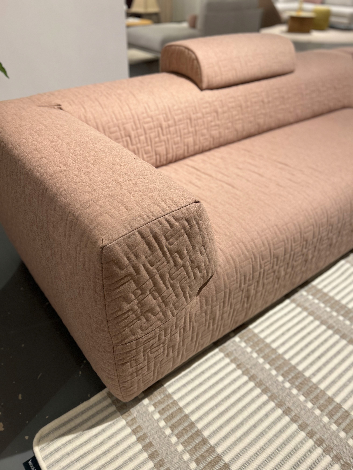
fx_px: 354
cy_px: 235
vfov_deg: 67.3
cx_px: 176
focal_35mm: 26
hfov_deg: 53.1
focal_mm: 5.7
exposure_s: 1/100
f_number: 1.5
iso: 125
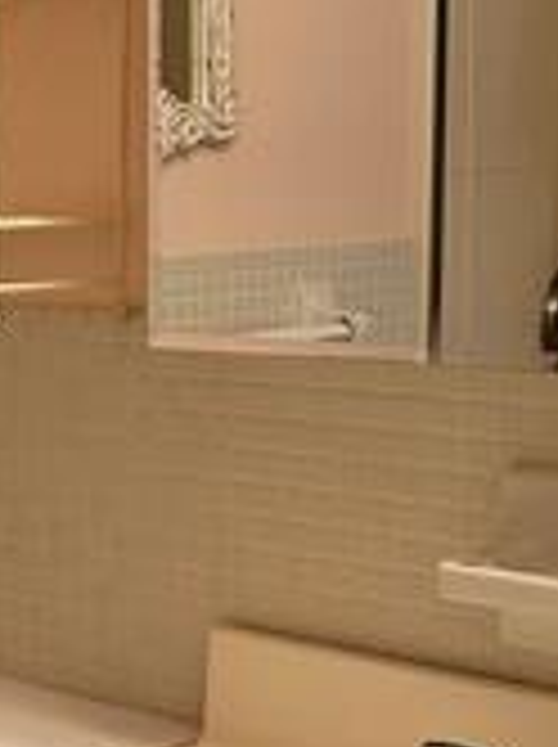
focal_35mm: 94
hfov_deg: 15.0
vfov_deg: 20.8
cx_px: -158
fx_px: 2026
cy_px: 540
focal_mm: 5.7
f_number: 1.5
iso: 100
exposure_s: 1/60
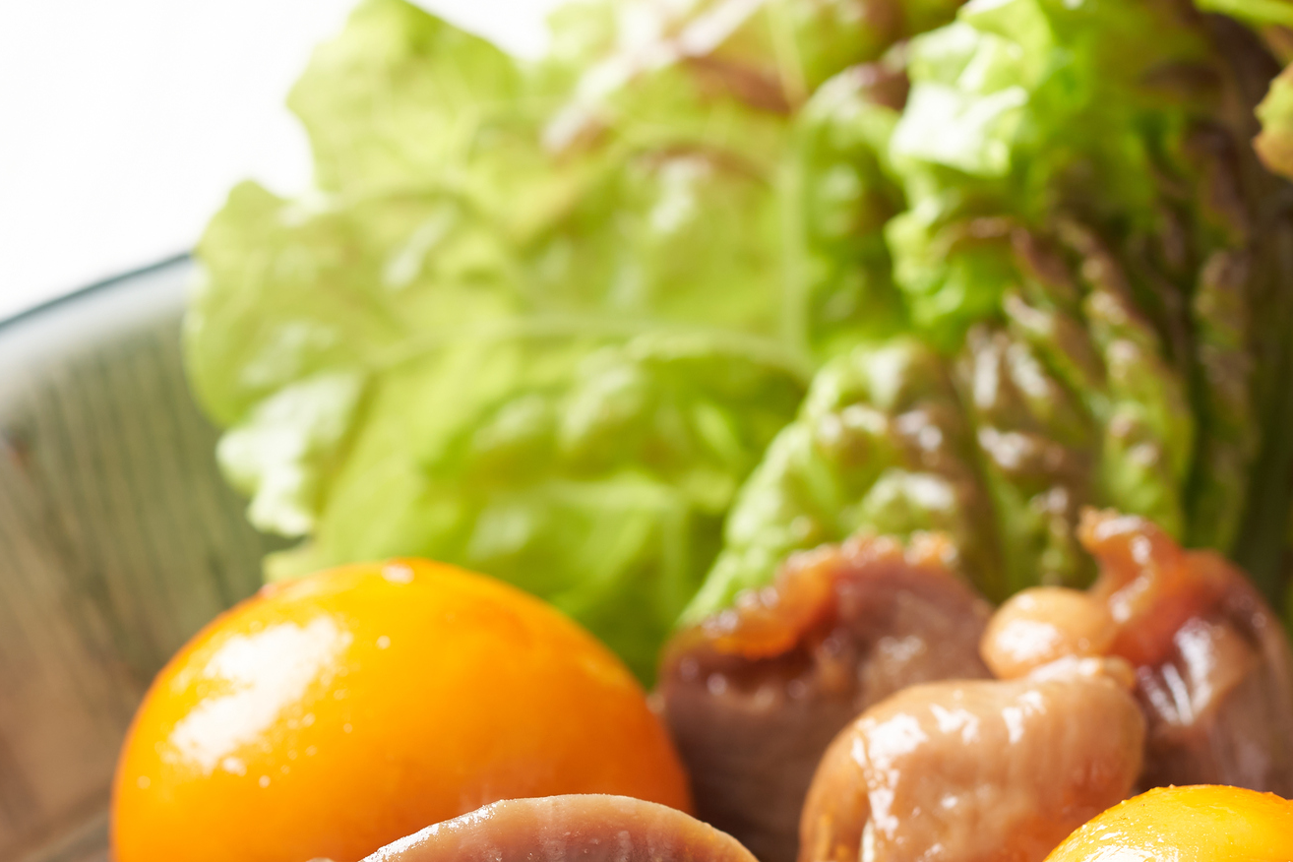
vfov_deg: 5.0
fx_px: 9840
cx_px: 797
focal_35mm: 274
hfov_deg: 7.5
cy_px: 1124
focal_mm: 90
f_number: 5
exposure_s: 1/125
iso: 100
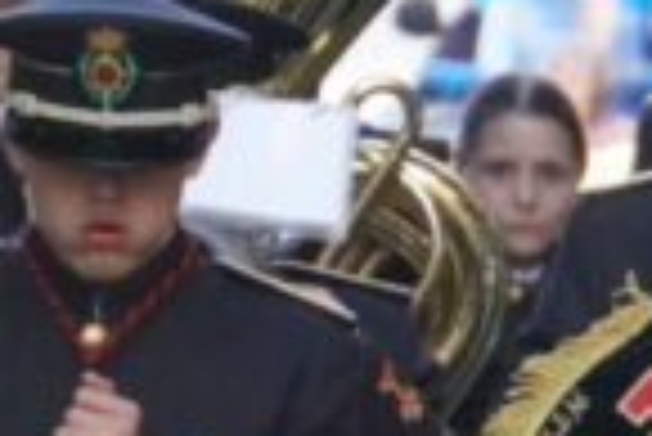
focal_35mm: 1669
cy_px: 1061
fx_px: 30257
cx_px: 1295
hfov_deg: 1.2
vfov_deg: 0.8
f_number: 6.3
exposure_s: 1/400
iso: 6400
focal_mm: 210
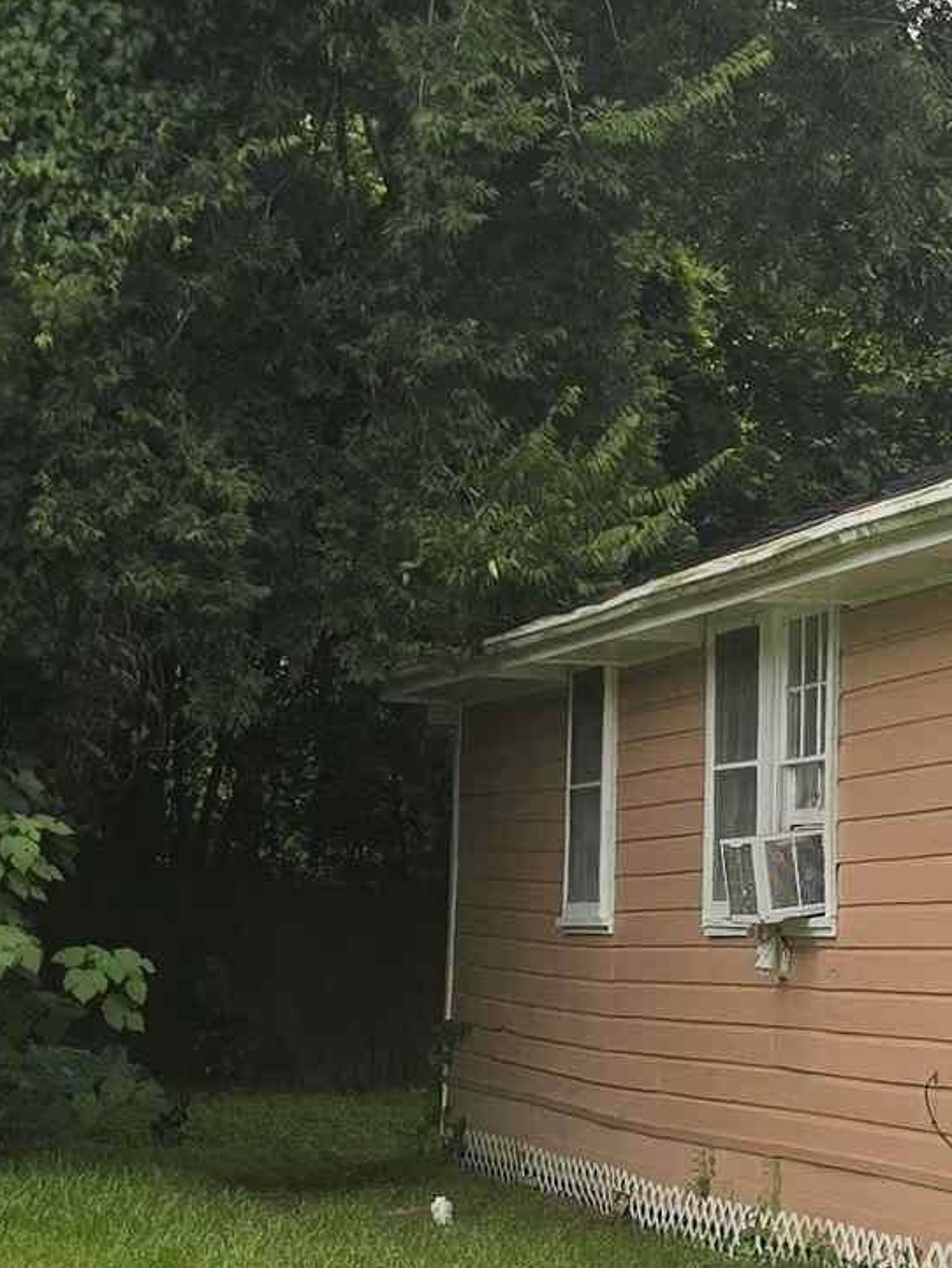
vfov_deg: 19.9
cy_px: 909
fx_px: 3592
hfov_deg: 14.9
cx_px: 910
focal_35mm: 98
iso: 12
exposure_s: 1/823
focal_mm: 6.3
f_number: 1.7
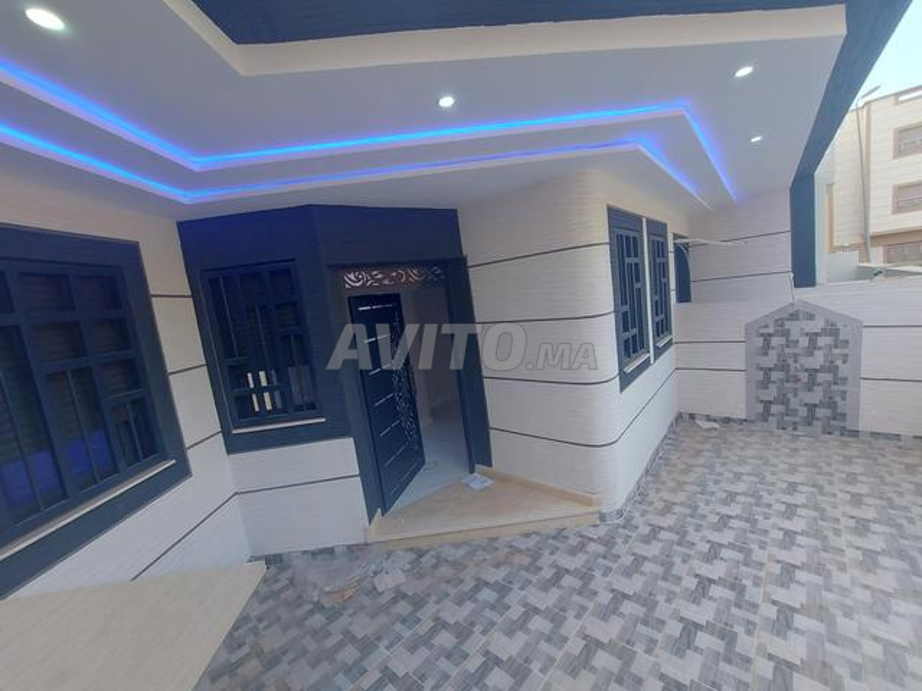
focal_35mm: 13
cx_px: 461
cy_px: 346
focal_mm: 1.74
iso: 80
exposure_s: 1/100
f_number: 2.2
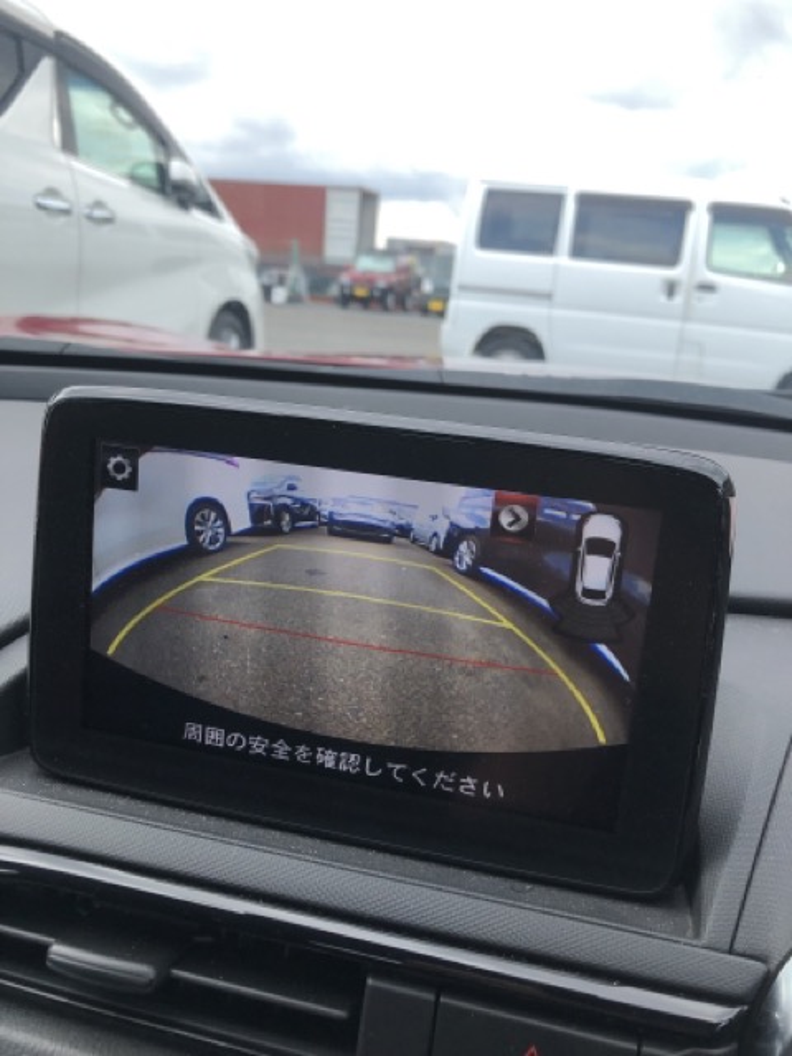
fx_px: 854
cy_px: 528
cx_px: 396
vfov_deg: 63.4
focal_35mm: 28
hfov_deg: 49.7
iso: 20
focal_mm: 3.99
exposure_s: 1/331
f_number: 1.8
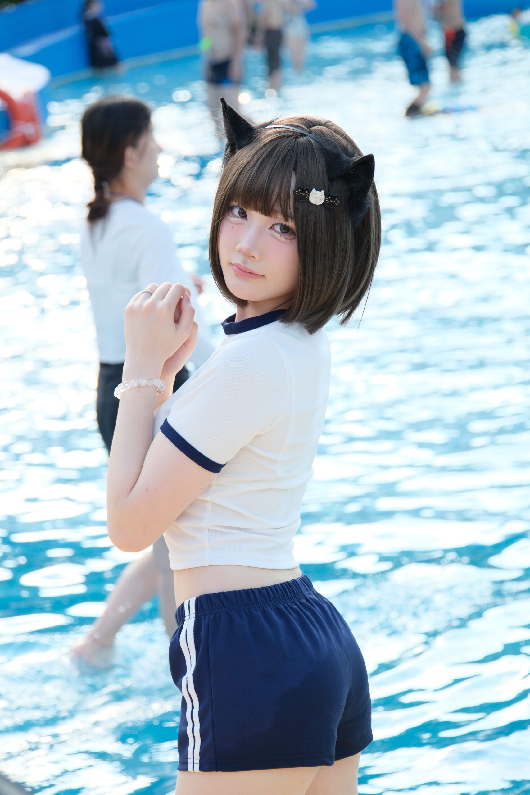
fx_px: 2826
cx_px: 265
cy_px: 398
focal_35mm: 128
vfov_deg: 16.0
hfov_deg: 10.7
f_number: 5
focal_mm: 85.4
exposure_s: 1/400
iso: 400
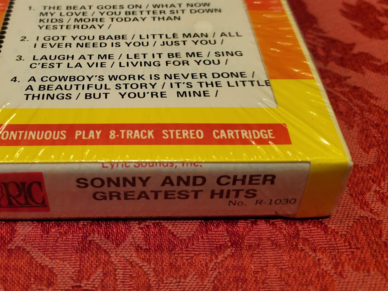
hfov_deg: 44.8
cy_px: 85
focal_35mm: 41
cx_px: 118
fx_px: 460
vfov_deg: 34.6
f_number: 1.5
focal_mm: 4.3
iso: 50
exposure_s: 1/179
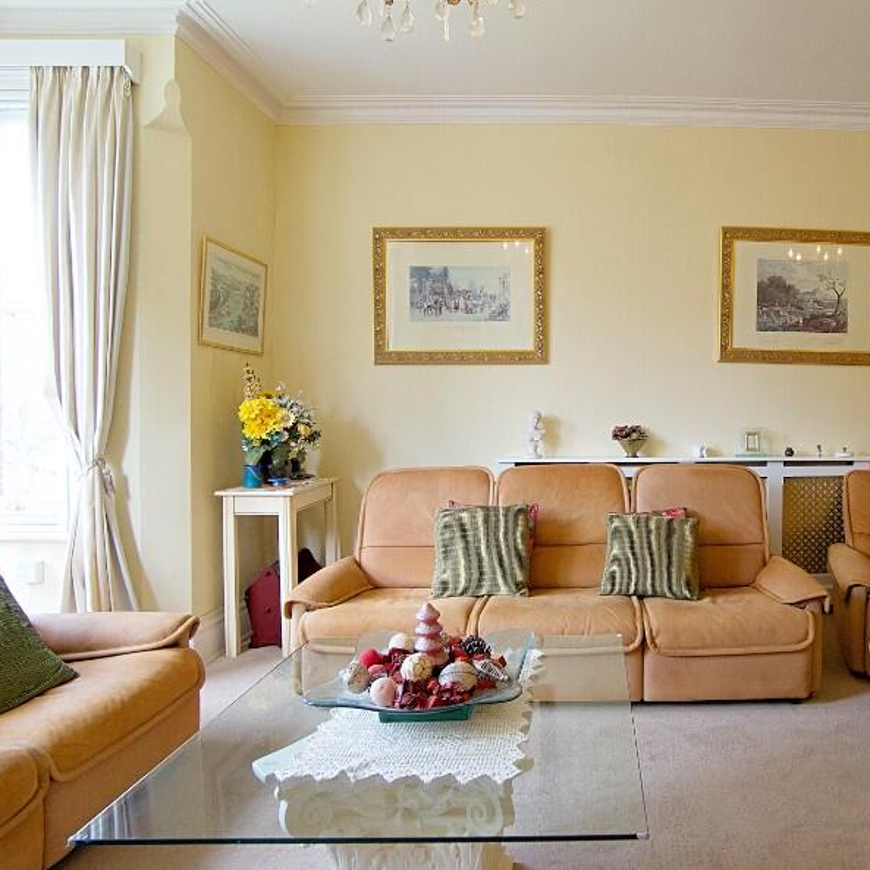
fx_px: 626
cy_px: 413
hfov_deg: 67.0
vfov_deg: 69.6
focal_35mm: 22
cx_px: 604
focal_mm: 10
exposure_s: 1/160
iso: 800
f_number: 4
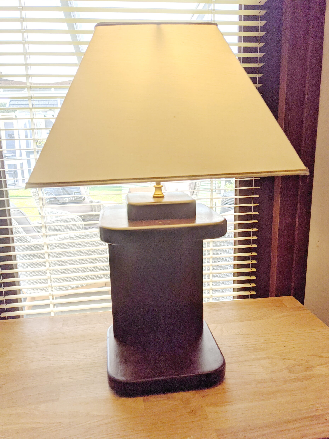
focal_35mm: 28
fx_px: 355
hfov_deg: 49.7
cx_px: 170
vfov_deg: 63.4
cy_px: 222
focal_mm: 4.38
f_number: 1.73
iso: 58
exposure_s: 1/559
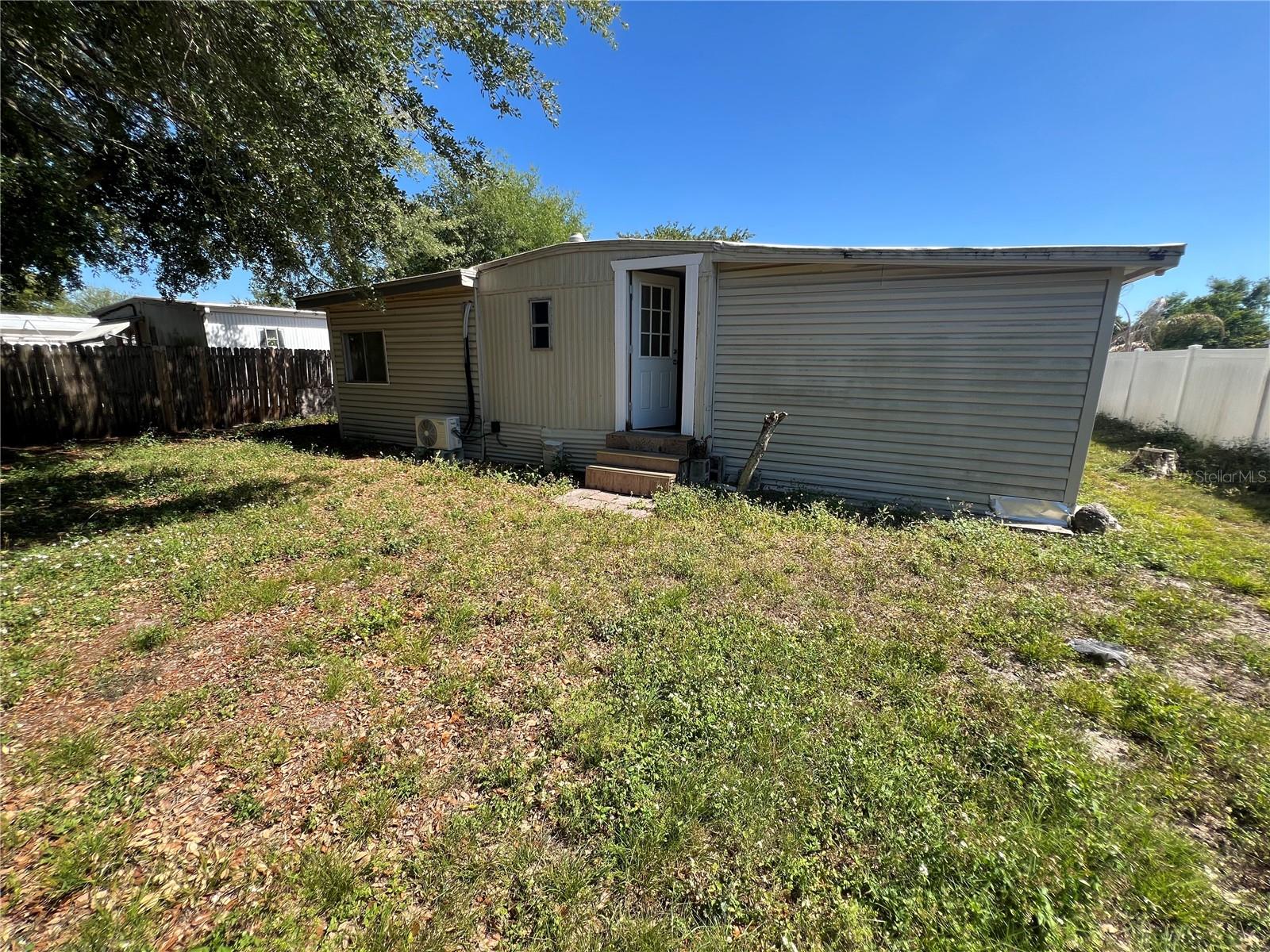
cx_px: 635
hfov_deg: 106.2
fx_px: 477
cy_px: 476
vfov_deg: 89.9
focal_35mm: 13
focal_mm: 1.57
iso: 32
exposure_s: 1/633
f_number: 1.8
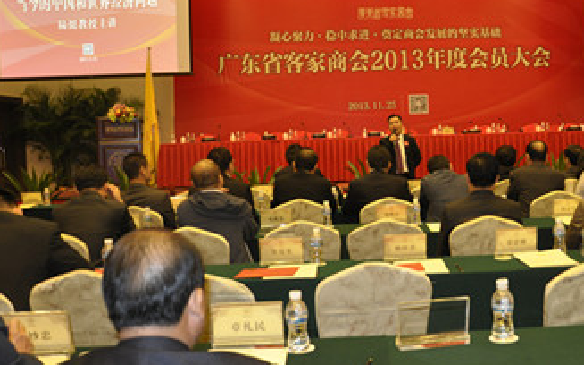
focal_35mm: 42
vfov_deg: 30.5
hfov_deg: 46.1
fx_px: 668
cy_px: 169
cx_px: 411
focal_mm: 18
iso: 800
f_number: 3.5
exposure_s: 1/30
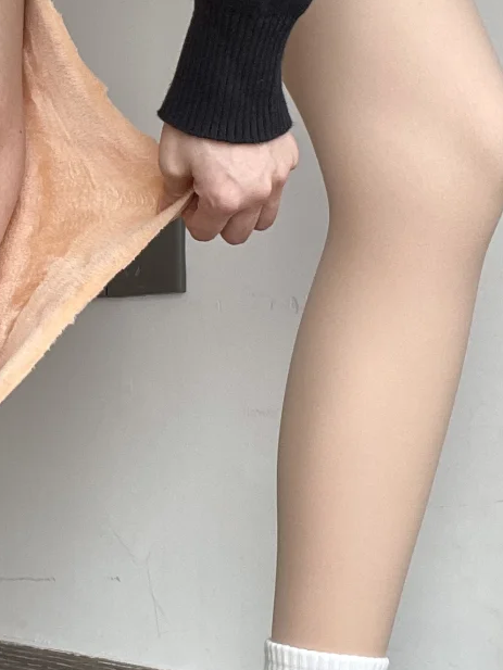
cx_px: 60
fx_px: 1356
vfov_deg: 27.7
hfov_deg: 20.6
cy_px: 243
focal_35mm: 70
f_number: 2.2
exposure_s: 1/121
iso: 50
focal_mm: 2.71
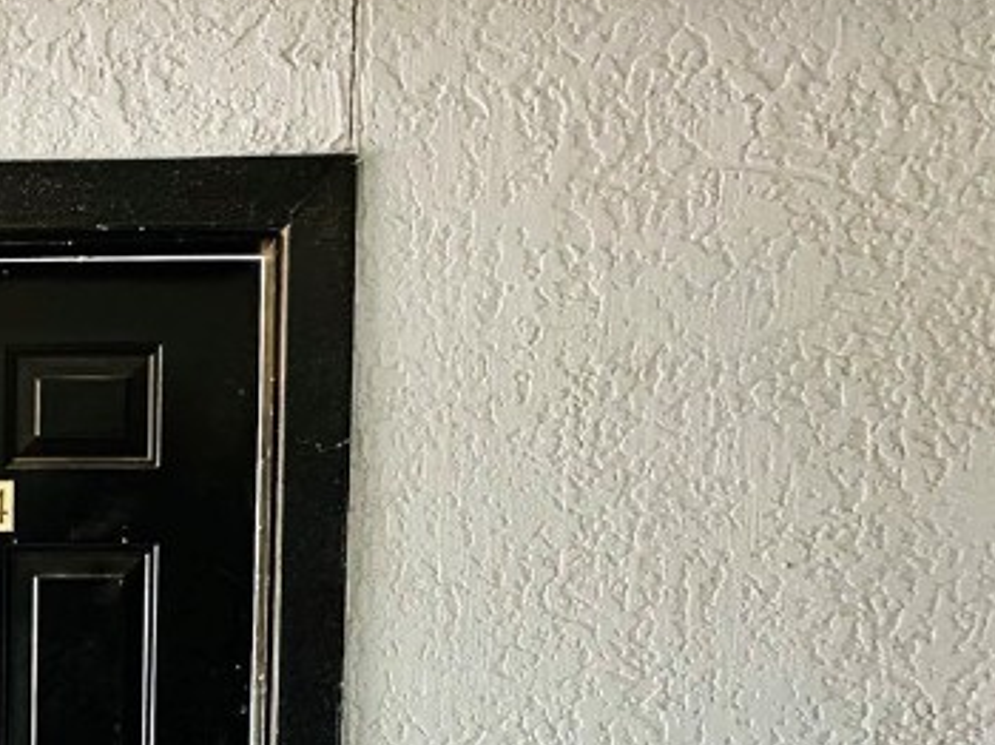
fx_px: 1178
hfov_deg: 38.7
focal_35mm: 41
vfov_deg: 31.9
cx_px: -71
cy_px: 773
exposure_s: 1/60
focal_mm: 2.22
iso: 640
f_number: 2.2
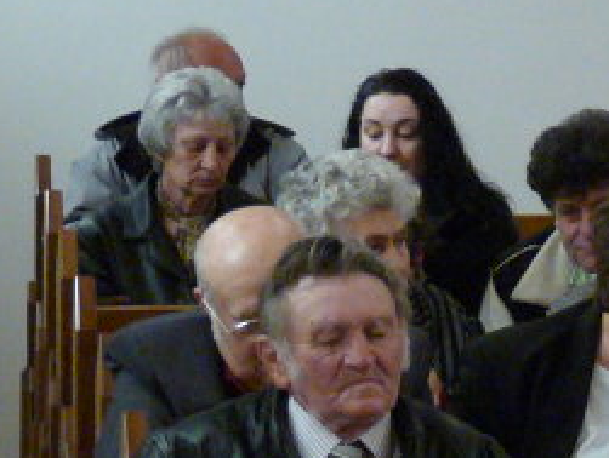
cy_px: 65
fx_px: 4440
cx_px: 738
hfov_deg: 7.8
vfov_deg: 5.9
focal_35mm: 252
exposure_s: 1/60
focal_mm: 9.9
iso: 500
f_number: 3.2
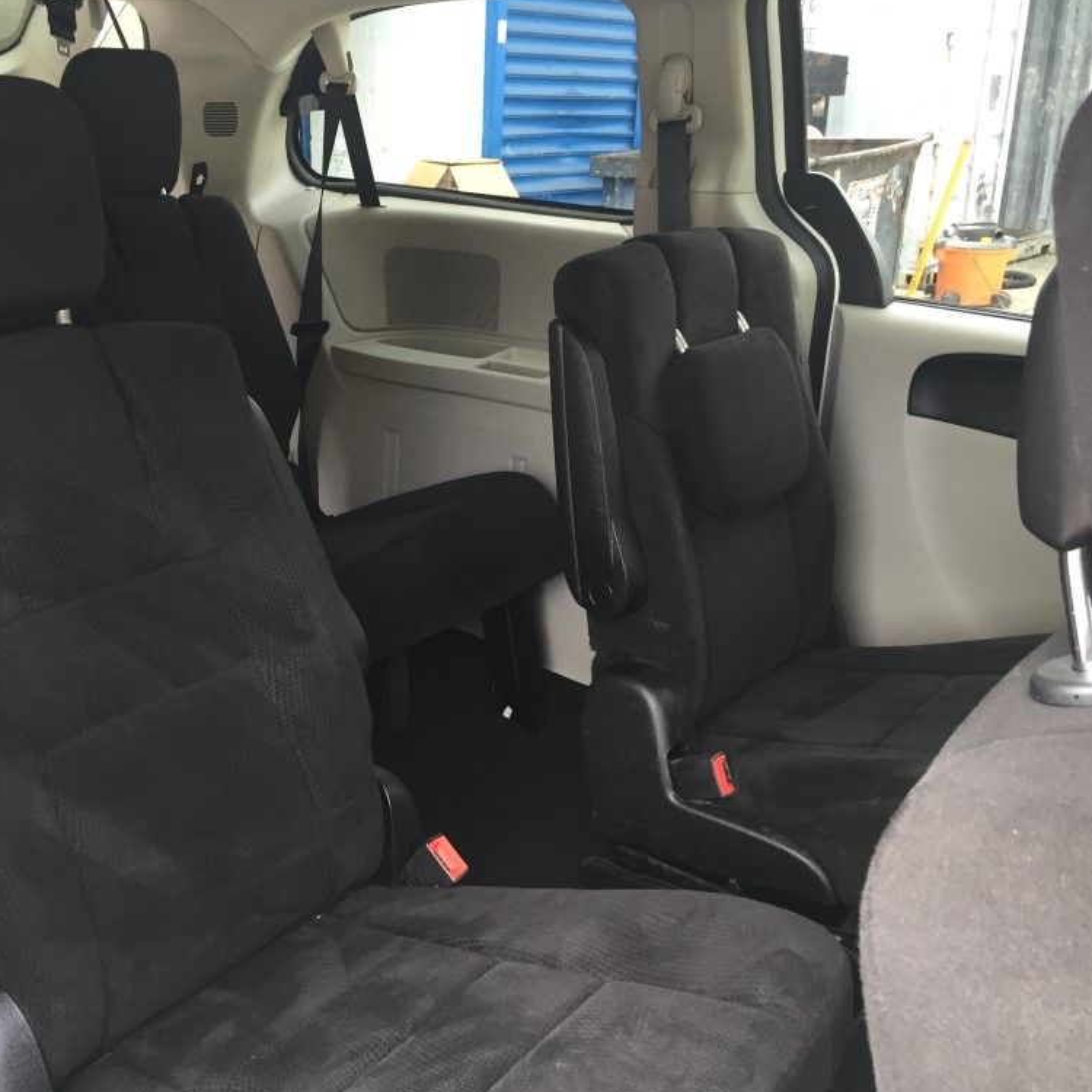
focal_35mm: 35
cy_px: 552
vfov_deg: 47.2
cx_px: 438
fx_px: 1249
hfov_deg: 47.0
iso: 40
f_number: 2.2
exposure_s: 1/30
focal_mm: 4.15
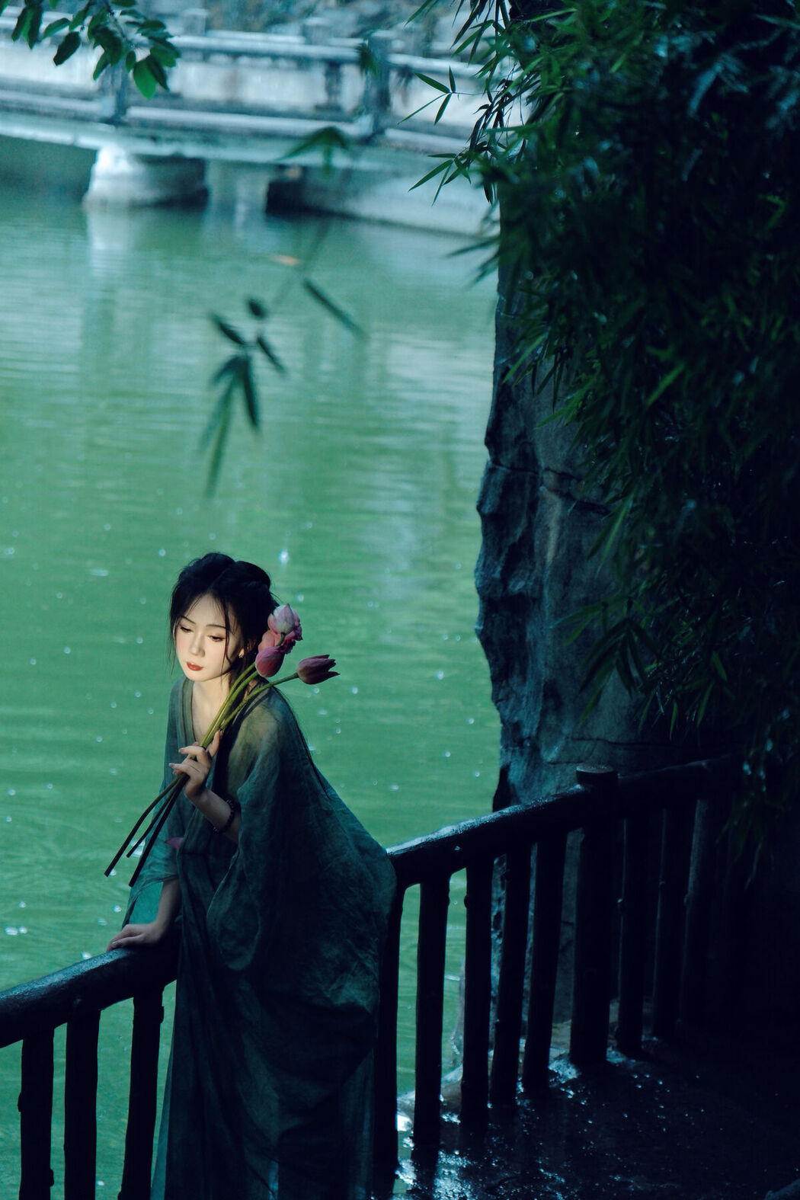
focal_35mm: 105
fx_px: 3500
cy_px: 600
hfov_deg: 13.0
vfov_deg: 19.5
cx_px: 400
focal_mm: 70
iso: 800
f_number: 2.8
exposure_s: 1/160
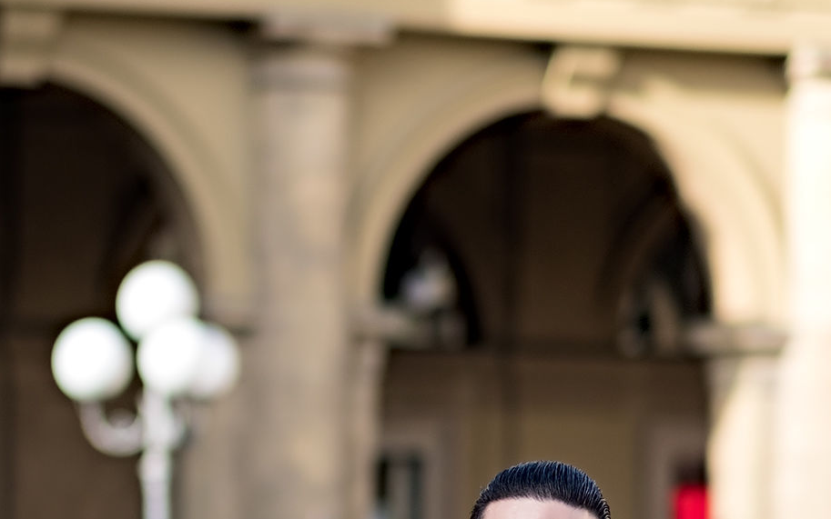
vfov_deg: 5.7
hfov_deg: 9.3
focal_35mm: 225
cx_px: 414
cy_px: 947
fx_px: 5097
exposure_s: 1/2200
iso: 200
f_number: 1.4
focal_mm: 56
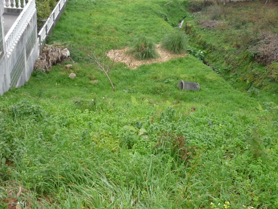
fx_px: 321
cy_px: 102
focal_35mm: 40
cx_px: 127
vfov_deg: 36.0
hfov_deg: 46.8
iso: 200
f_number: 2.8
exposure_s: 1/200
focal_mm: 5.5
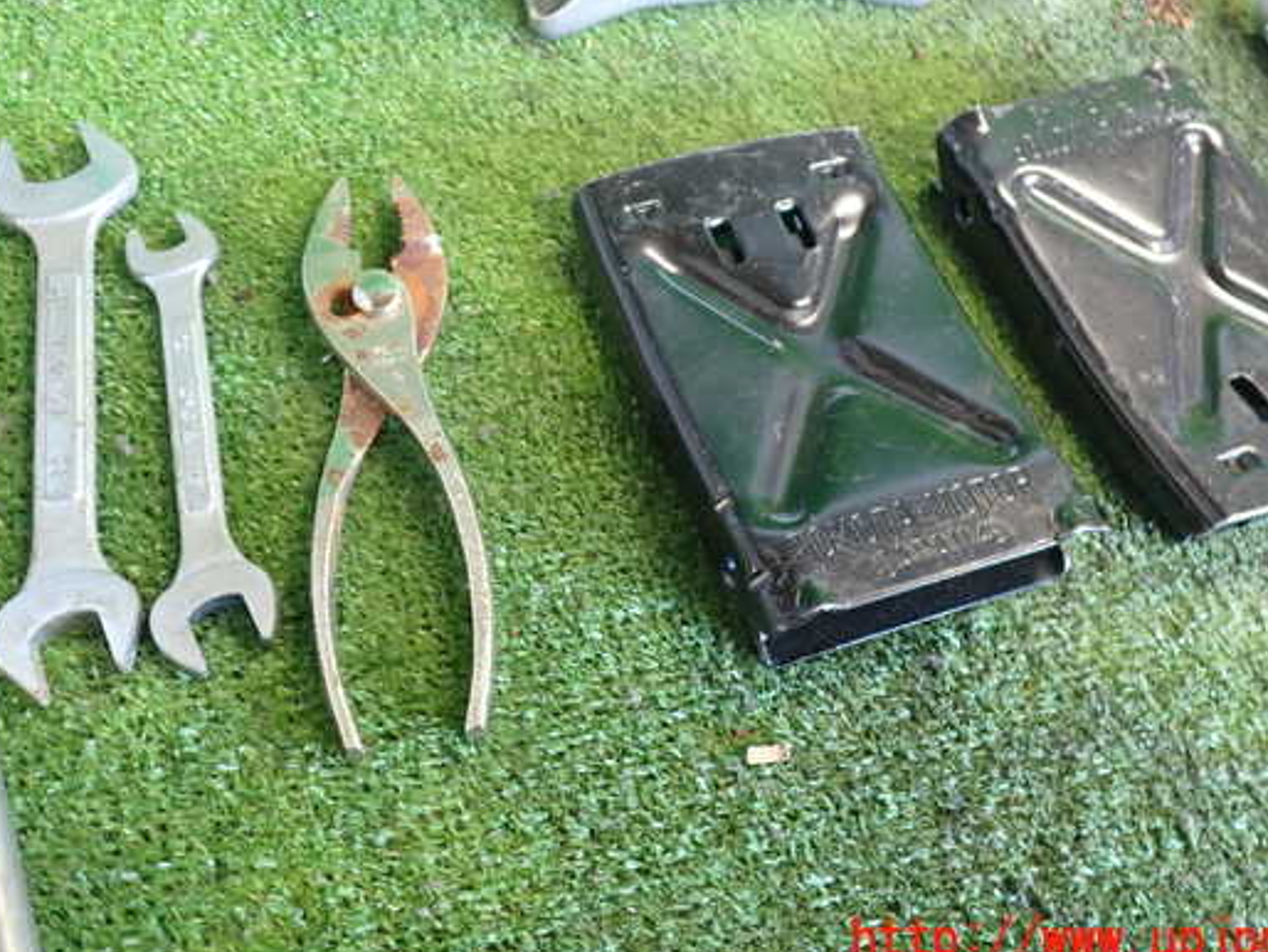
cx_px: 669
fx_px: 1283
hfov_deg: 52.6
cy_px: 417
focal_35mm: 35
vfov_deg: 40.7
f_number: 2.3
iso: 500
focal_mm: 5.4
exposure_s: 1/30
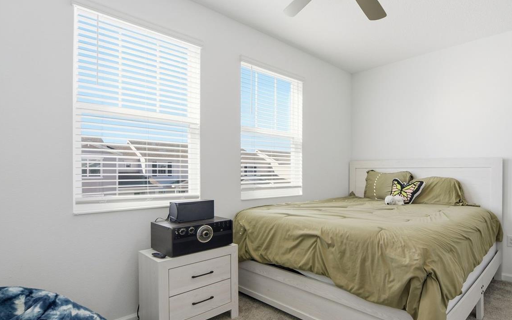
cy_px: 171
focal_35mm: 20
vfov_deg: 59.6
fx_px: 279
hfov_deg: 83.4
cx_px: 321
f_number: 8
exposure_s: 1/125
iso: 125
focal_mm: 14
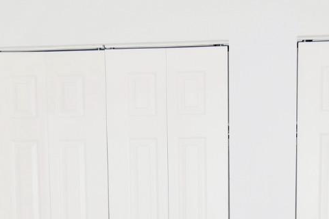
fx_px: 585
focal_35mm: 64
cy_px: 281
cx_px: 207
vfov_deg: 19.6
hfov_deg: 31.3
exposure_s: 1/125
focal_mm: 10
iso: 200
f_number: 5.6
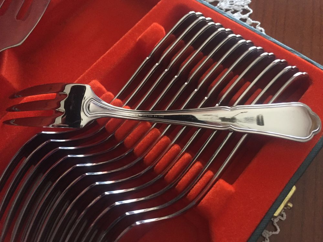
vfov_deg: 48.2
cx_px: 162
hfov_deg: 61.7
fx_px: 271
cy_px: 121
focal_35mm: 29
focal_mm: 4.15
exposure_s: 1/17
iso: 320
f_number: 2.2
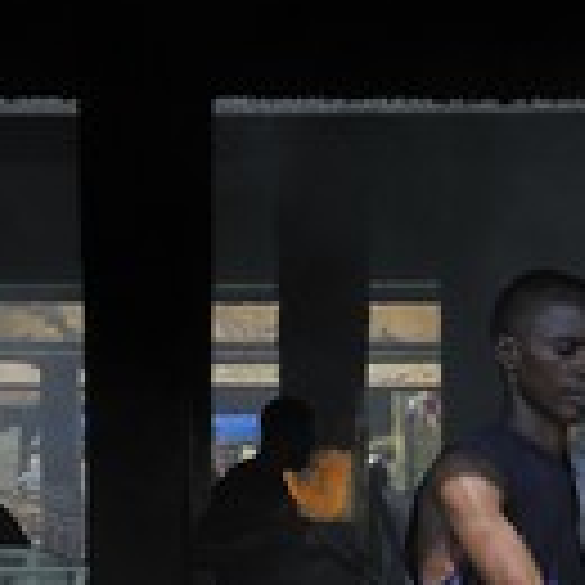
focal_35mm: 115
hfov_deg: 15.0
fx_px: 2199
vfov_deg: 14.9
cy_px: 598
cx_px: 504
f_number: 18
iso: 400
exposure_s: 1/160
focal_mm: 42
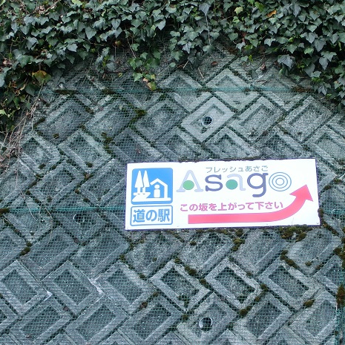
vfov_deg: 18.3
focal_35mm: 95
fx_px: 1071
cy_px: 198
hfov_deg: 18.3
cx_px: 220
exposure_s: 1/320
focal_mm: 9.09
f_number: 4.4
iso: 100
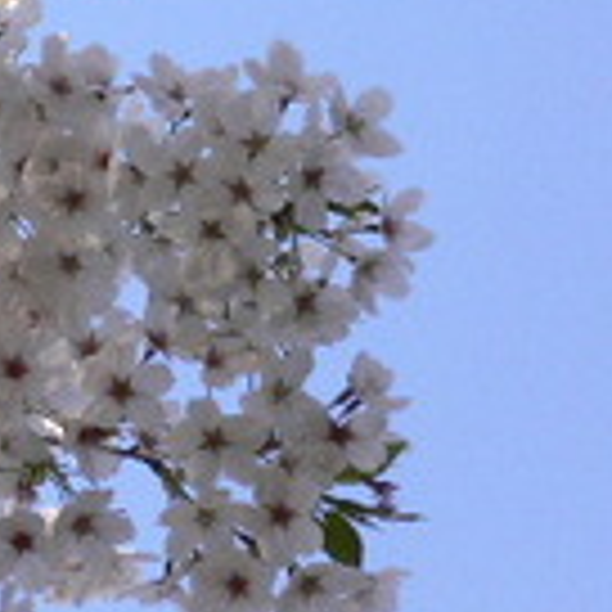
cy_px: 56
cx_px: -387
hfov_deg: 8.6
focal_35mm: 198
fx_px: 3960
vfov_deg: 8.8
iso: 100
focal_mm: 10.1
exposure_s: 1/320
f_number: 3.8
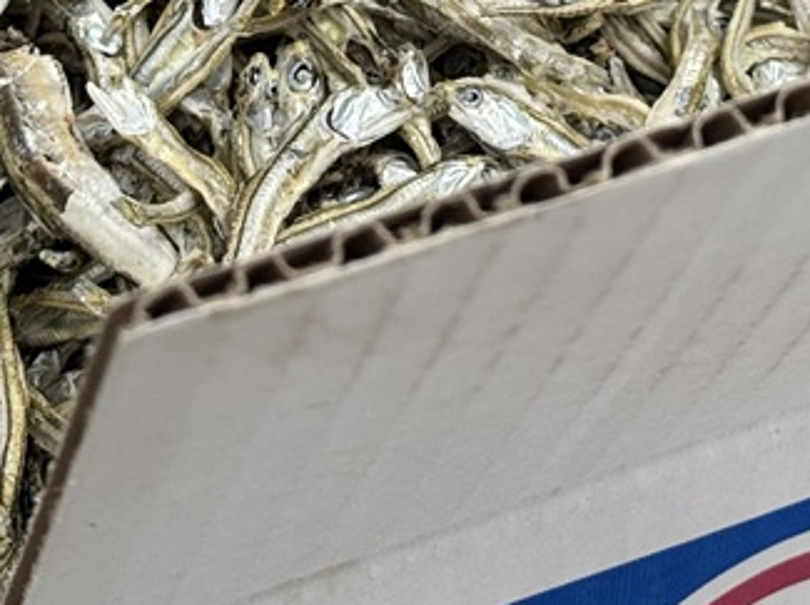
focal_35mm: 142
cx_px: 314
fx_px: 3319
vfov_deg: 10.2
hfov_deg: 13.9
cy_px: -159
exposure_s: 1/60
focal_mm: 6.76
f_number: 1.78
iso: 100
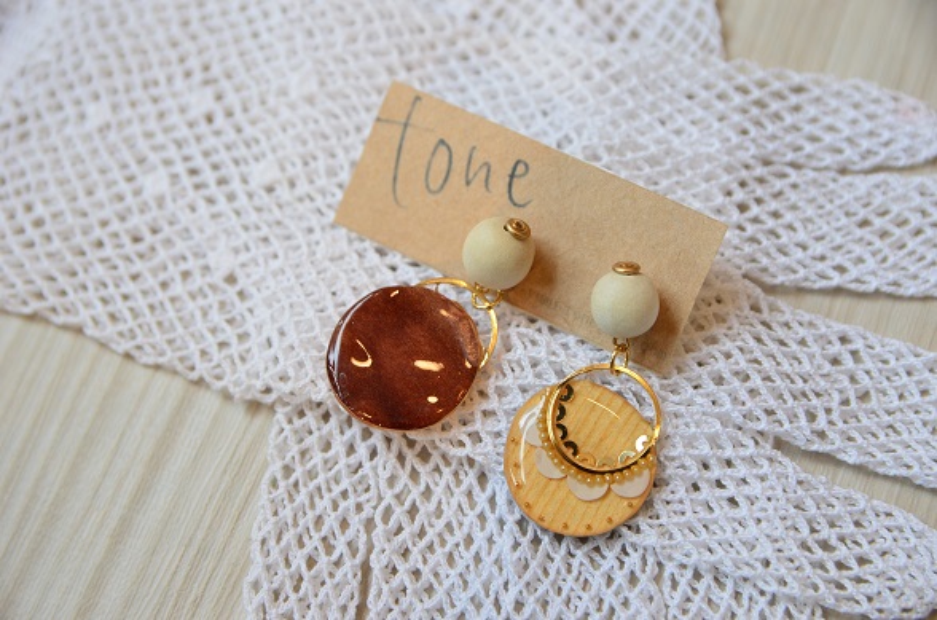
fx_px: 1947
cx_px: 468
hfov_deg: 27.1
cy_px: 310
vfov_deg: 18.1
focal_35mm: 75
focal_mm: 50
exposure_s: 1/60
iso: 400
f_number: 4
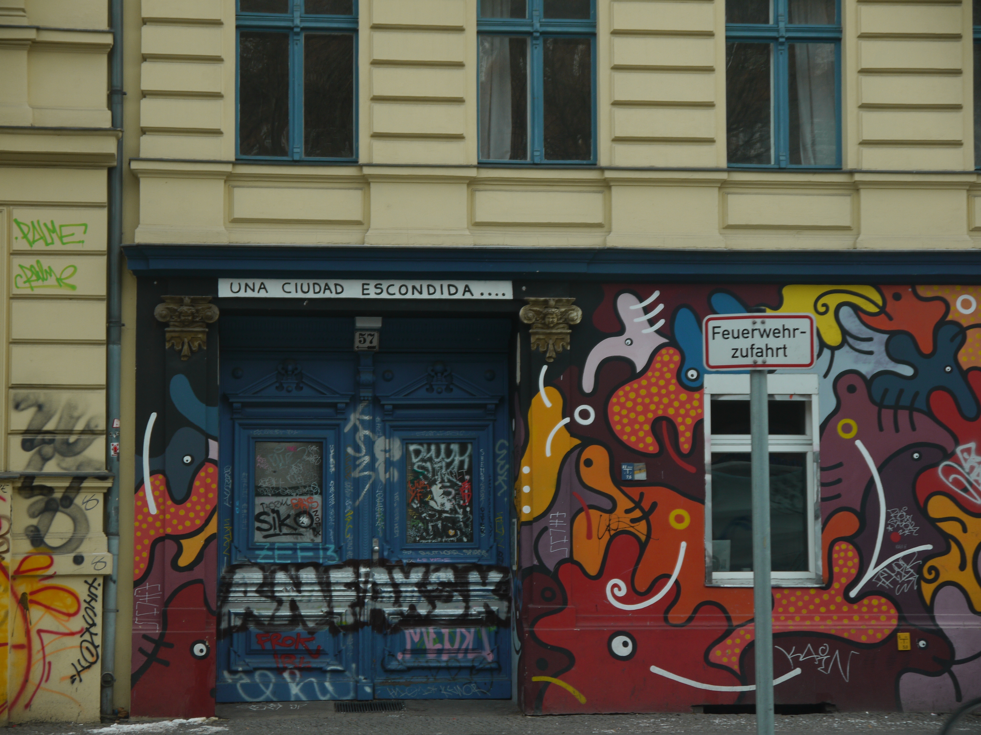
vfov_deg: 18.9
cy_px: 368
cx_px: 490
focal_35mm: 78
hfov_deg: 25.0
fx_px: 2210
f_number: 5.5
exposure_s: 1/100
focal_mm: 39
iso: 100
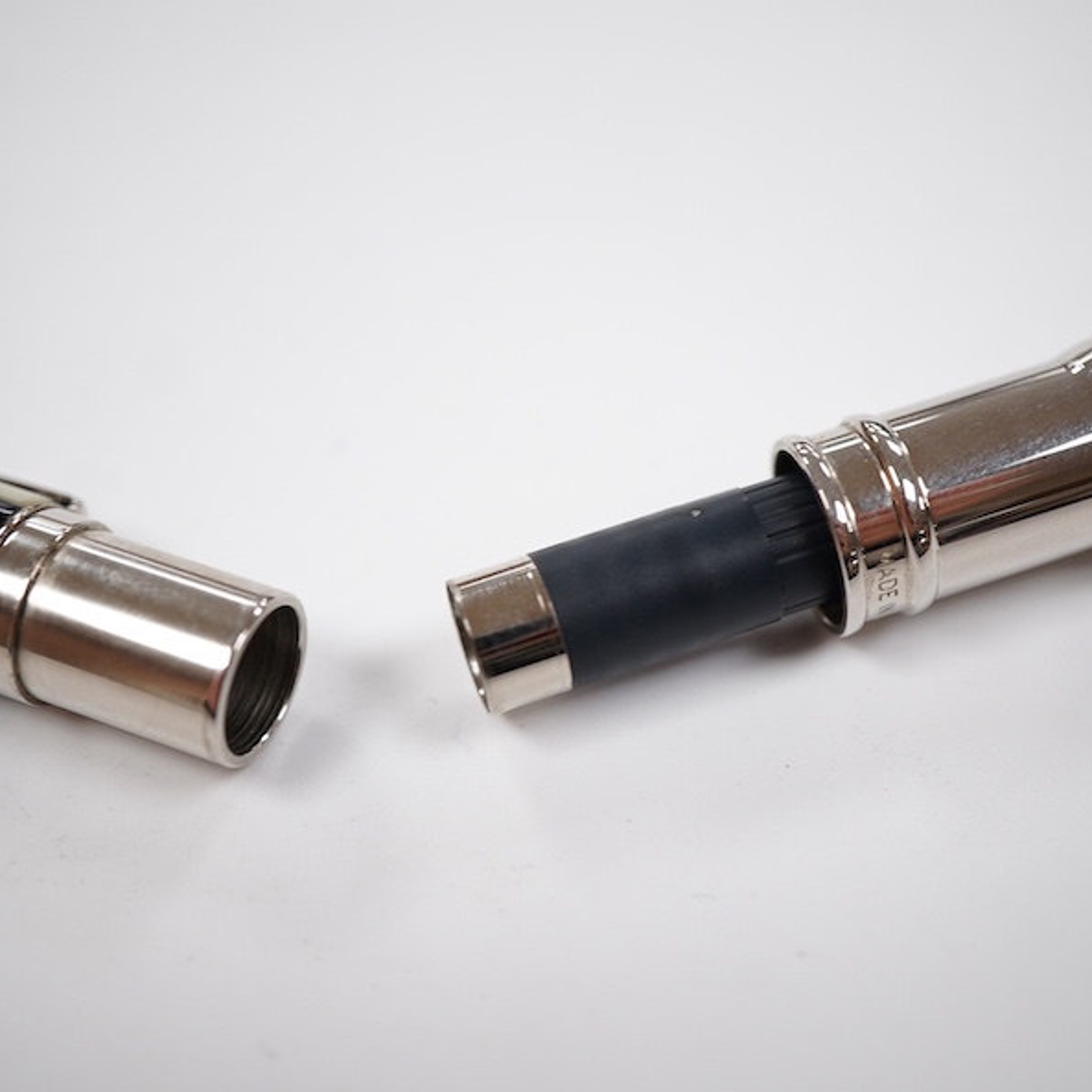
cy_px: 545
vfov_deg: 29.6
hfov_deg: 29.5
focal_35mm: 58
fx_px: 2070
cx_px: 576
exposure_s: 1/125
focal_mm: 30
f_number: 5
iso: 500
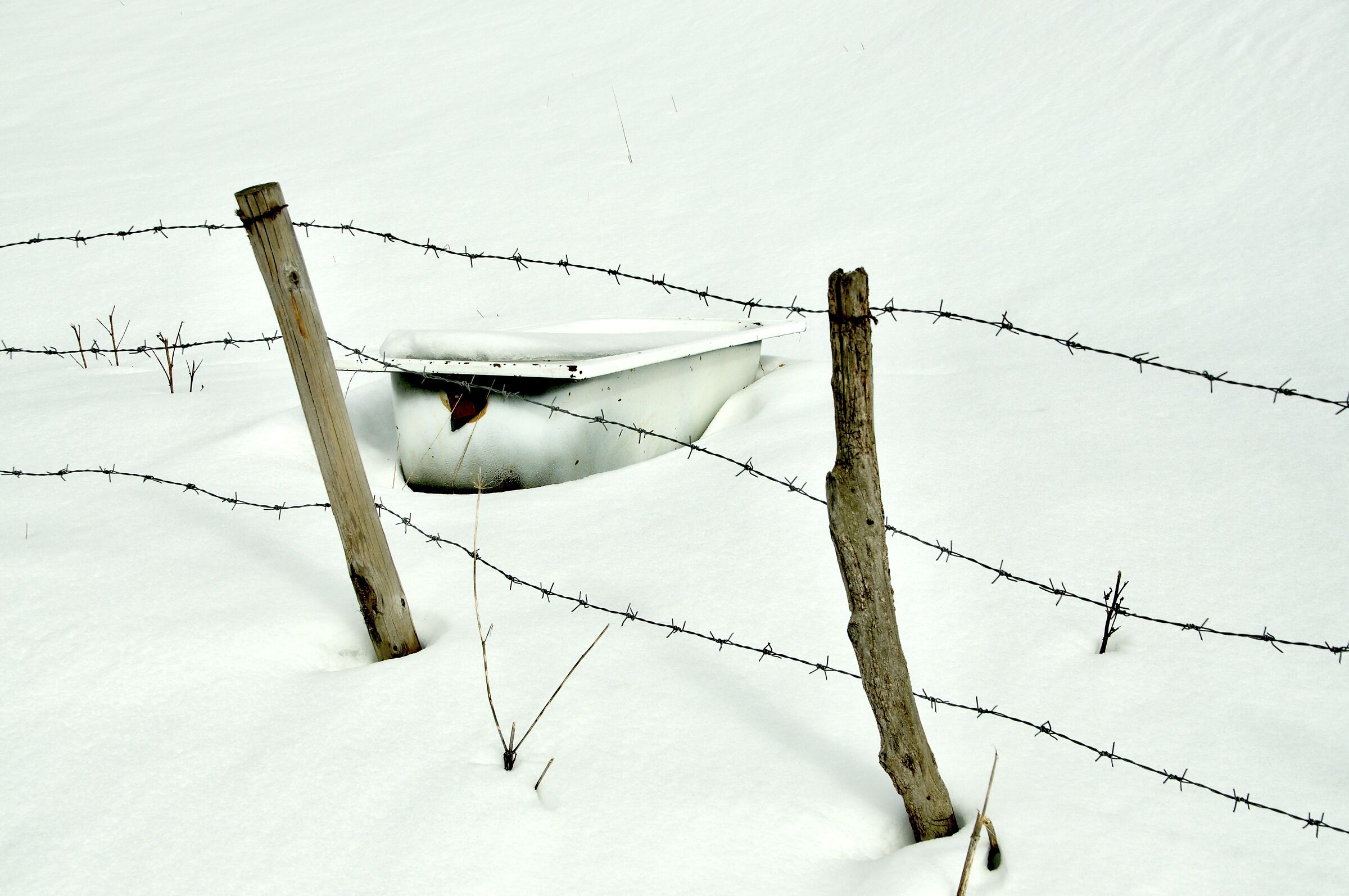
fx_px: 2133
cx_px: 674
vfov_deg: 23.7
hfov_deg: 35.1
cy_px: 448
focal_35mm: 57
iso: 400
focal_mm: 38
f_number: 9
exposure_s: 1/2000
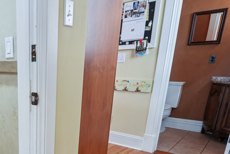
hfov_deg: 51.9
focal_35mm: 31
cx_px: 16
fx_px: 198
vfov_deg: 39.9
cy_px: 133
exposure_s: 1/8
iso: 400
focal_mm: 11
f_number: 8
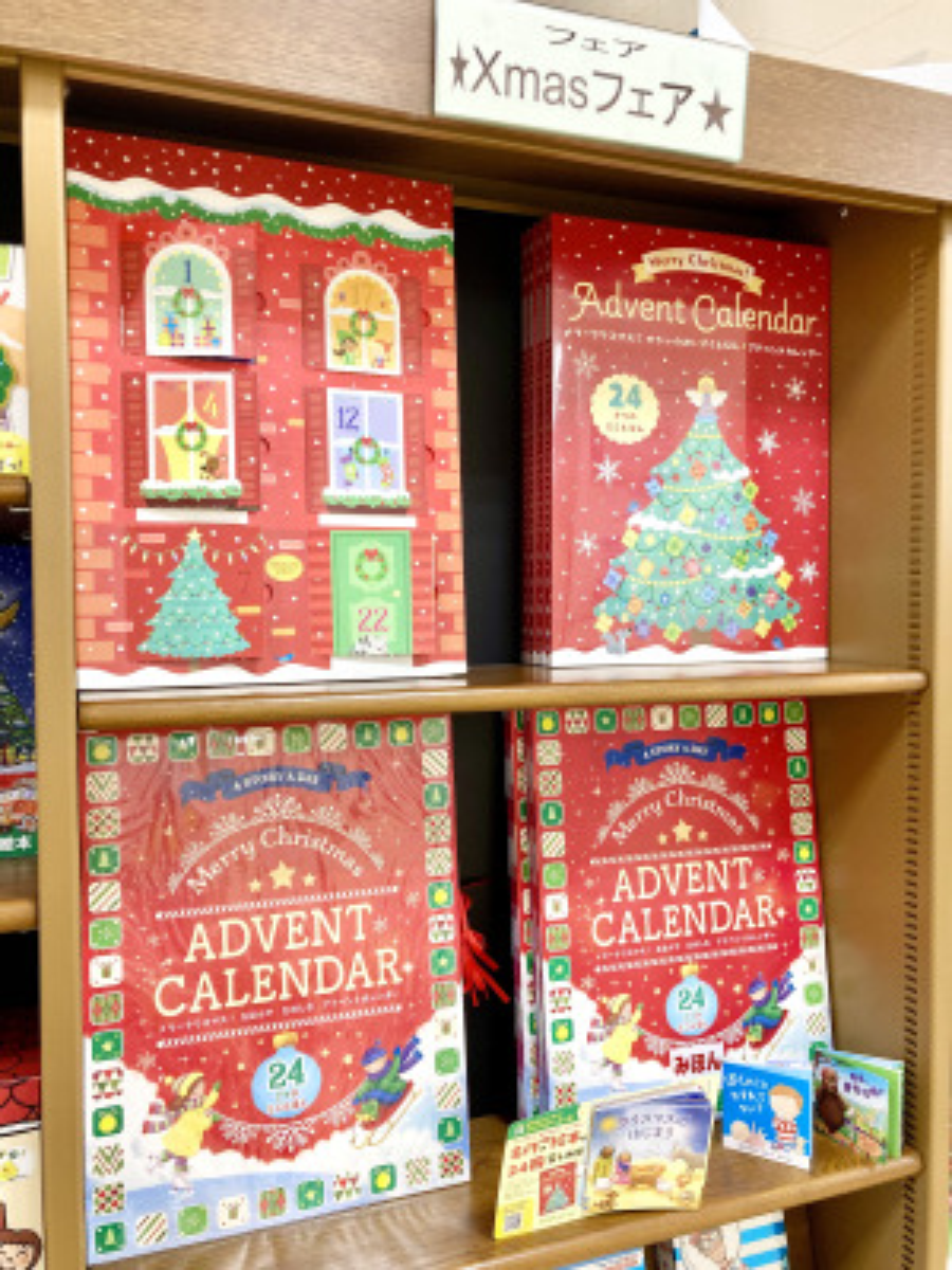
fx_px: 1027
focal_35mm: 28
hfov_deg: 49.7
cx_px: 476
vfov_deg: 63.4
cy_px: 635
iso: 80
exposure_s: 1/60
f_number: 1.8
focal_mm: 3.99
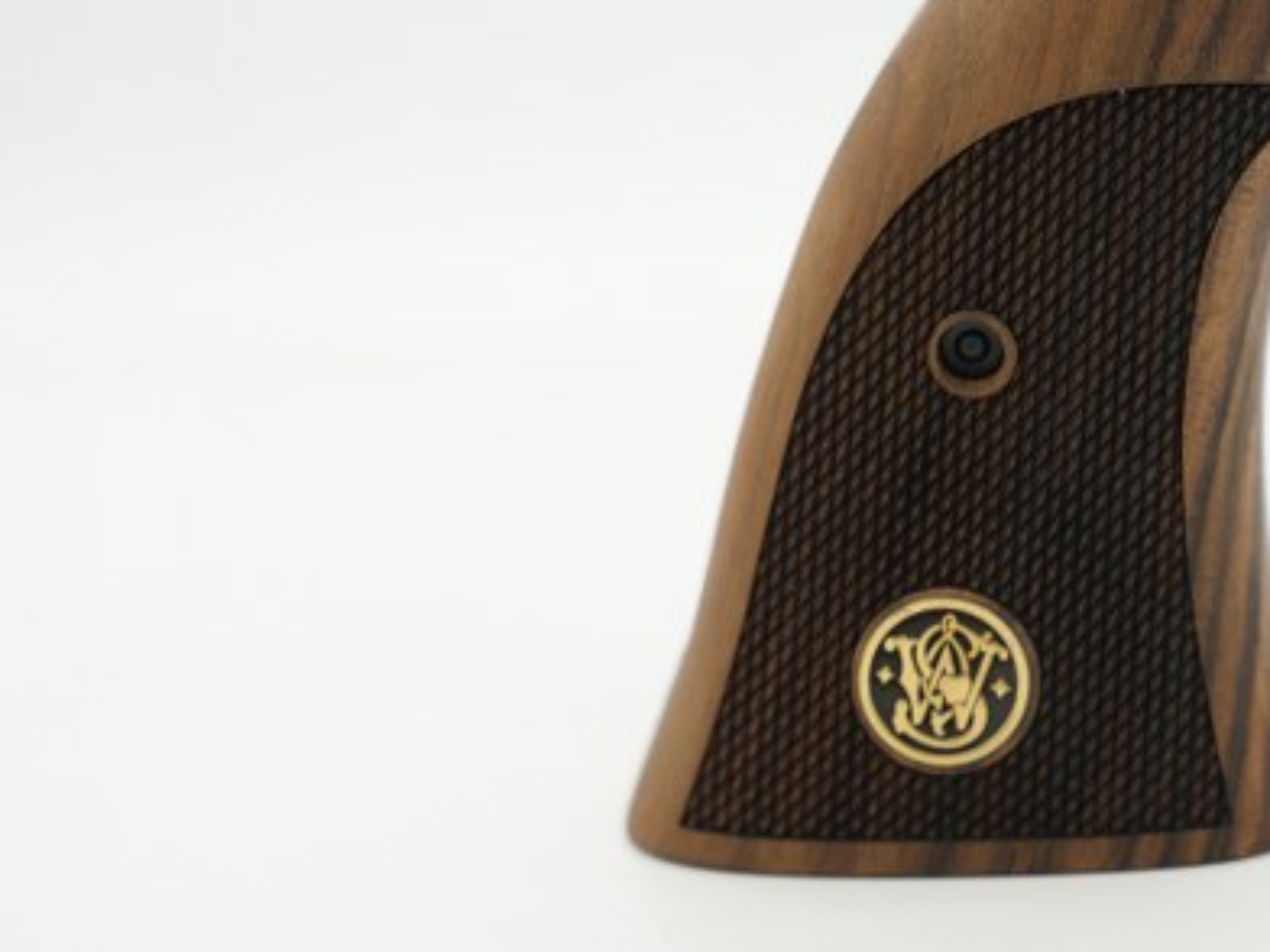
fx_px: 4057
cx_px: 1111
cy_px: 296
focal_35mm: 111
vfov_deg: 13.4
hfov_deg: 17.6
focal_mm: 56.3
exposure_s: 1/100
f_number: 4.5
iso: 100
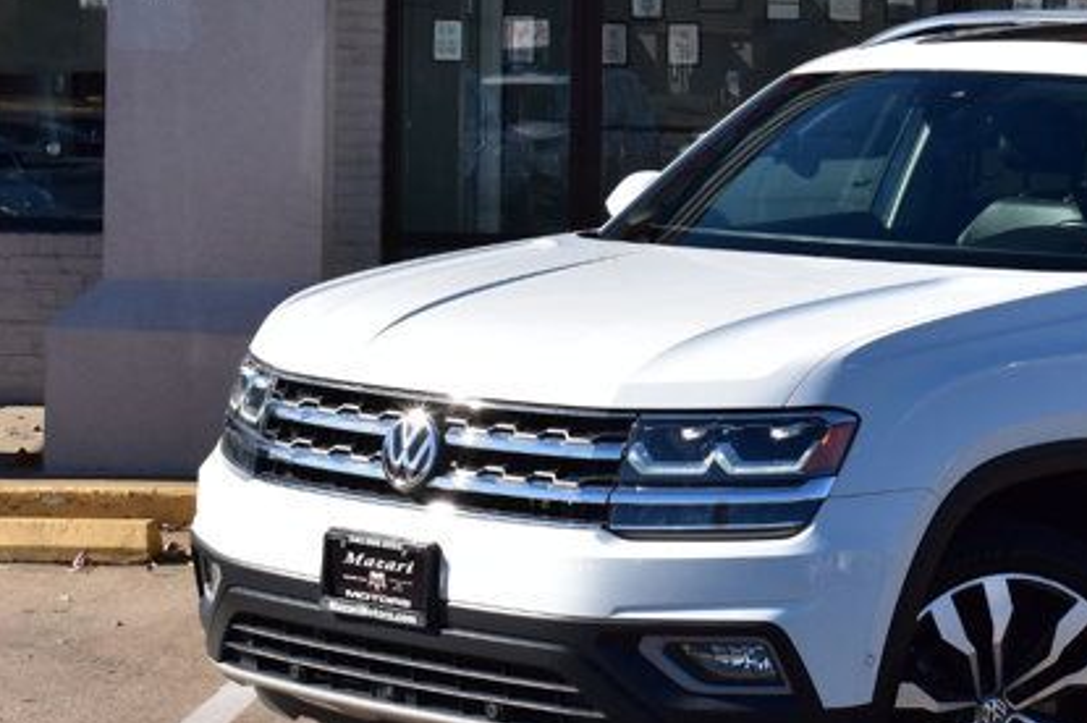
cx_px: 1040
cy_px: 165
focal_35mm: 111
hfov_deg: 18.1
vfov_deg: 12.3
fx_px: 3349
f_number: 11
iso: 360
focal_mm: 30
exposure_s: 1/500
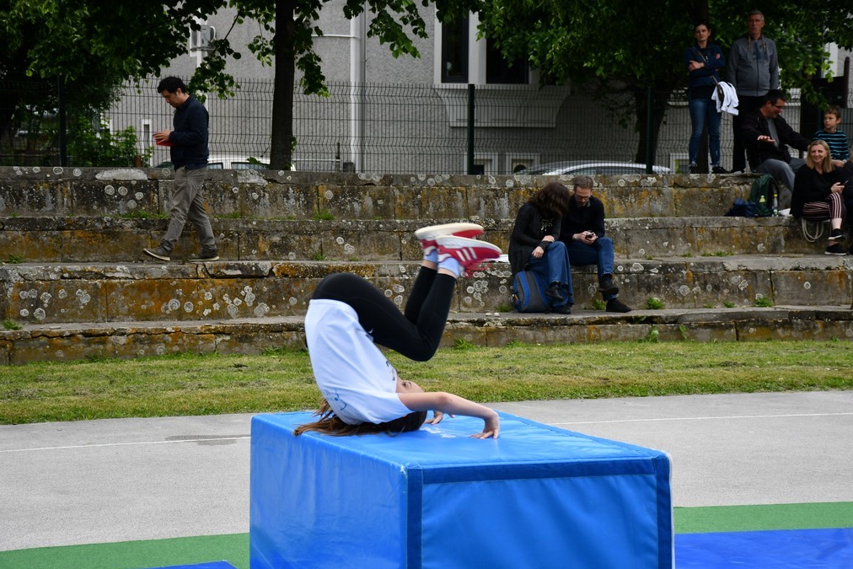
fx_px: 2014
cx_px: 428
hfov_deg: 23.9
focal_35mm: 85
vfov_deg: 16.1
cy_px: 284
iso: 320
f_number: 5.6
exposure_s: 1/500
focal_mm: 56
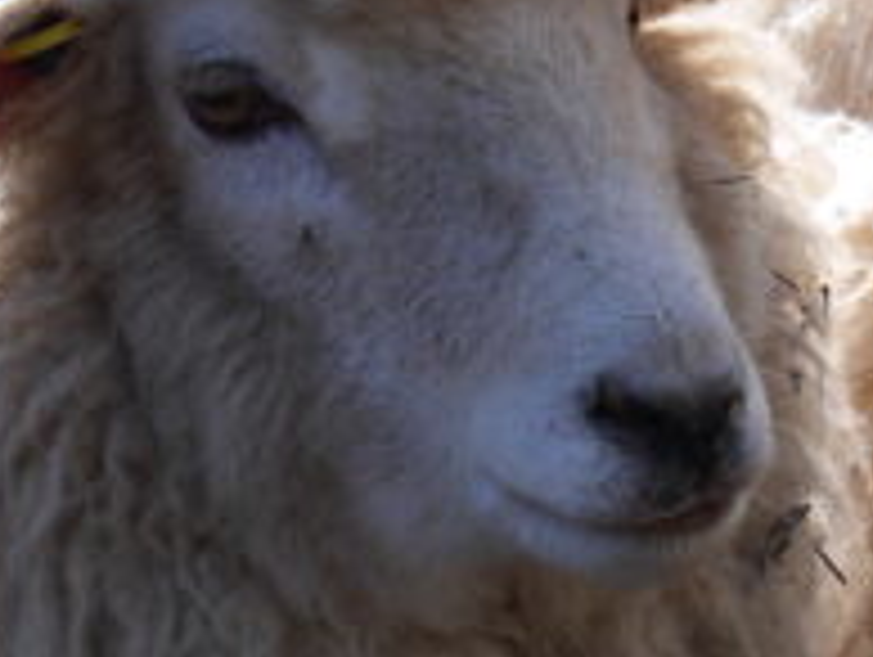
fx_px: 8989
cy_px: -130
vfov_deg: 4.2
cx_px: 1593
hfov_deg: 5.5
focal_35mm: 356
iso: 200
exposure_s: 1/400
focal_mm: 45
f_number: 6.3
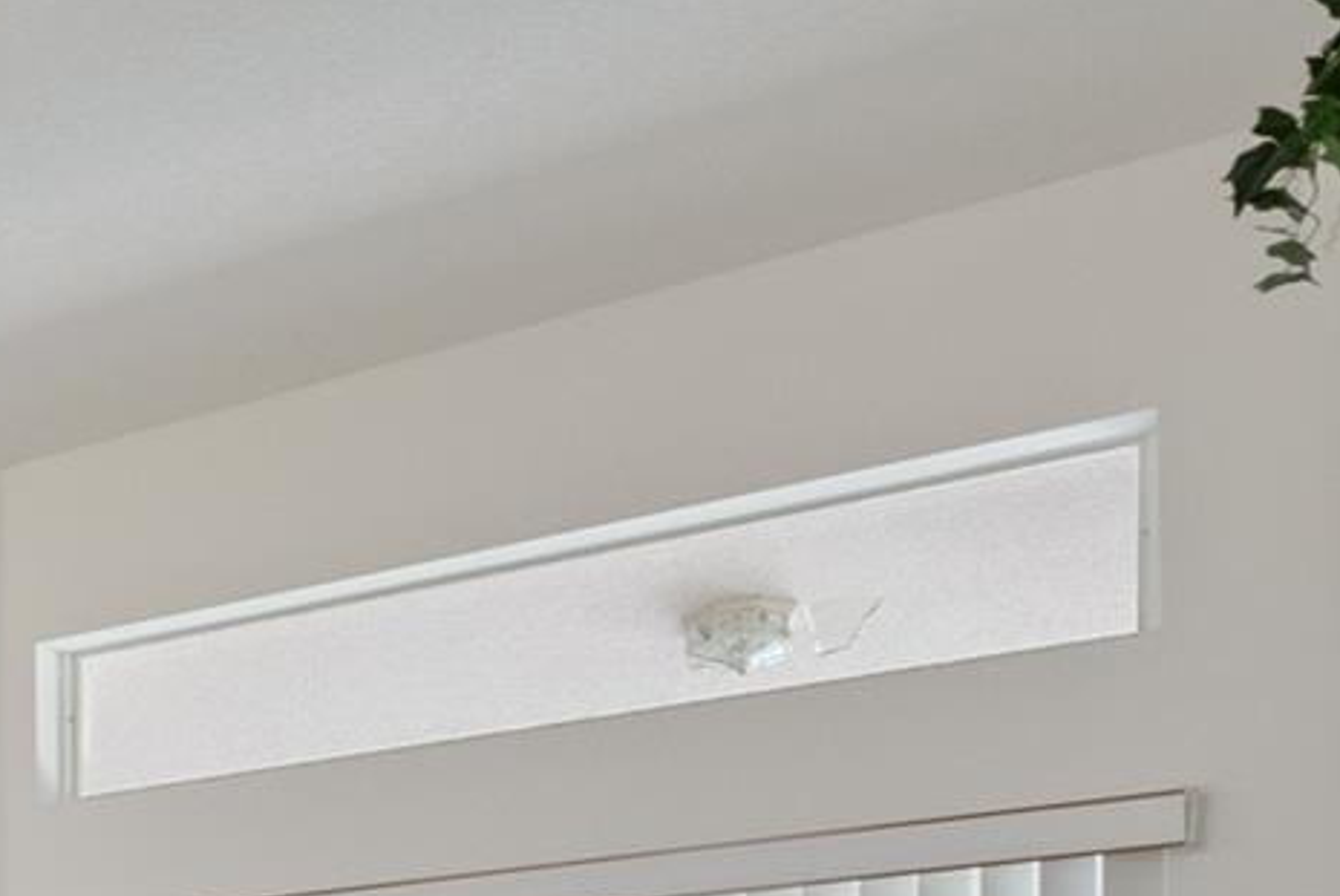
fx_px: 2049
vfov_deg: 21.3
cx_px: -914
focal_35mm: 55
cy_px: 1294
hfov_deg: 23.7
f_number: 8
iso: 2000
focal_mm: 16
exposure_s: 1/50
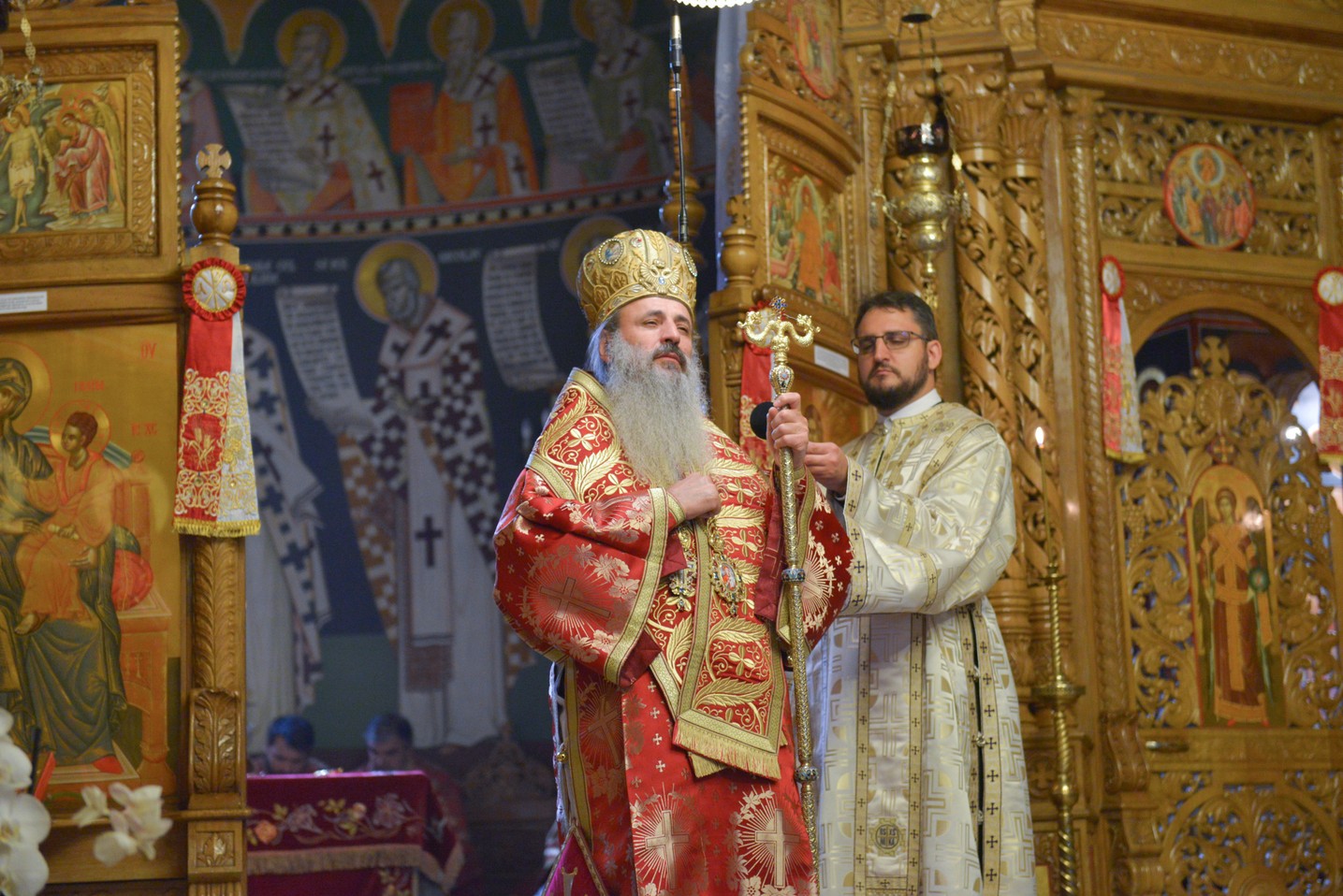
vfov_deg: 19.5
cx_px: 672
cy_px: 448
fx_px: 2612
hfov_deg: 28.8
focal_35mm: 70
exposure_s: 1/60
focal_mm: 70
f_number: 2.8
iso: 2500
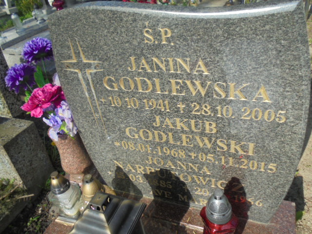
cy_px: 117
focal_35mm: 29
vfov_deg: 48.2
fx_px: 261
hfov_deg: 61.7
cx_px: 156
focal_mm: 5.3
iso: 100
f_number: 3.7
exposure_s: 1/500
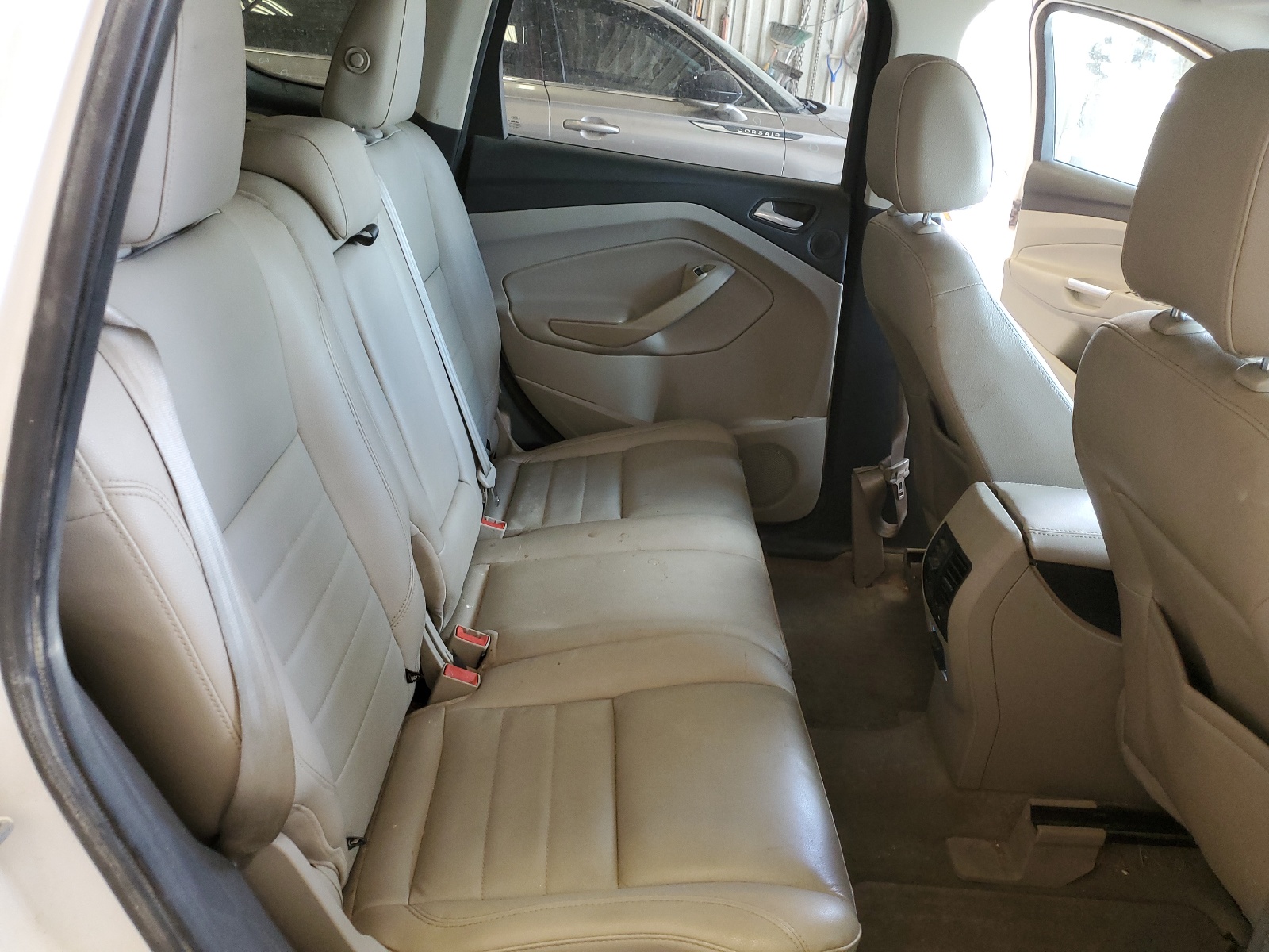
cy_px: 476
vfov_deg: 53.1
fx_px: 953
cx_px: 634
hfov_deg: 67.3
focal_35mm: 26
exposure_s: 1/60.2
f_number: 1.5
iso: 127
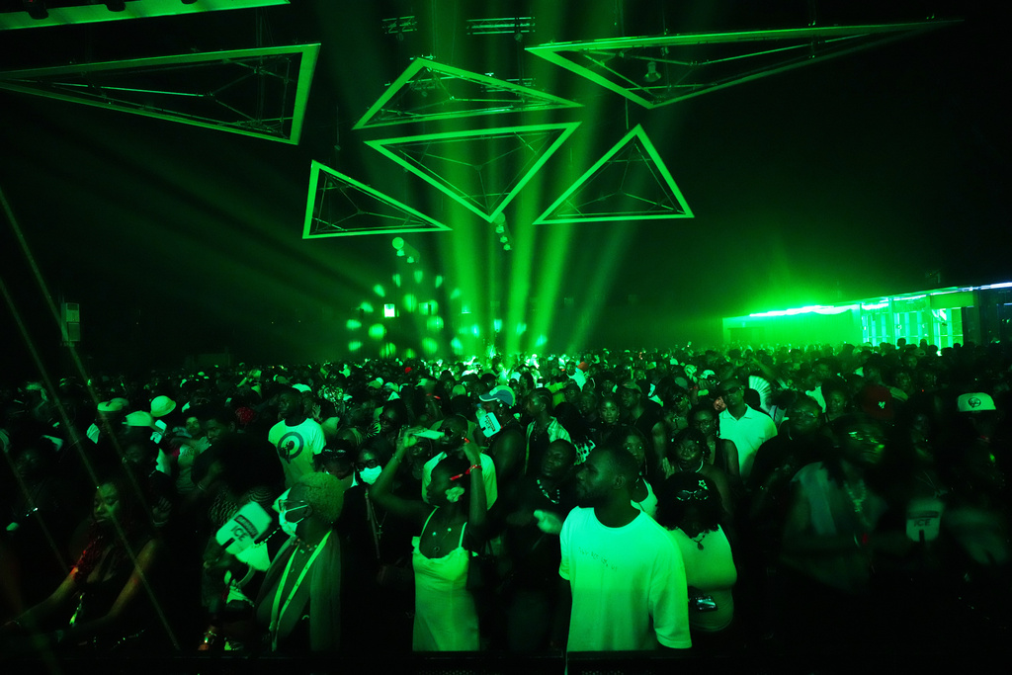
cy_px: 338
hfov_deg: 96.7
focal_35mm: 16
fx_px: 450
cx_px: 506
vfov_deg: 73.8
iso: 12800
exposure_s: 1/25
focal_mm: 16
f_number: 2.8
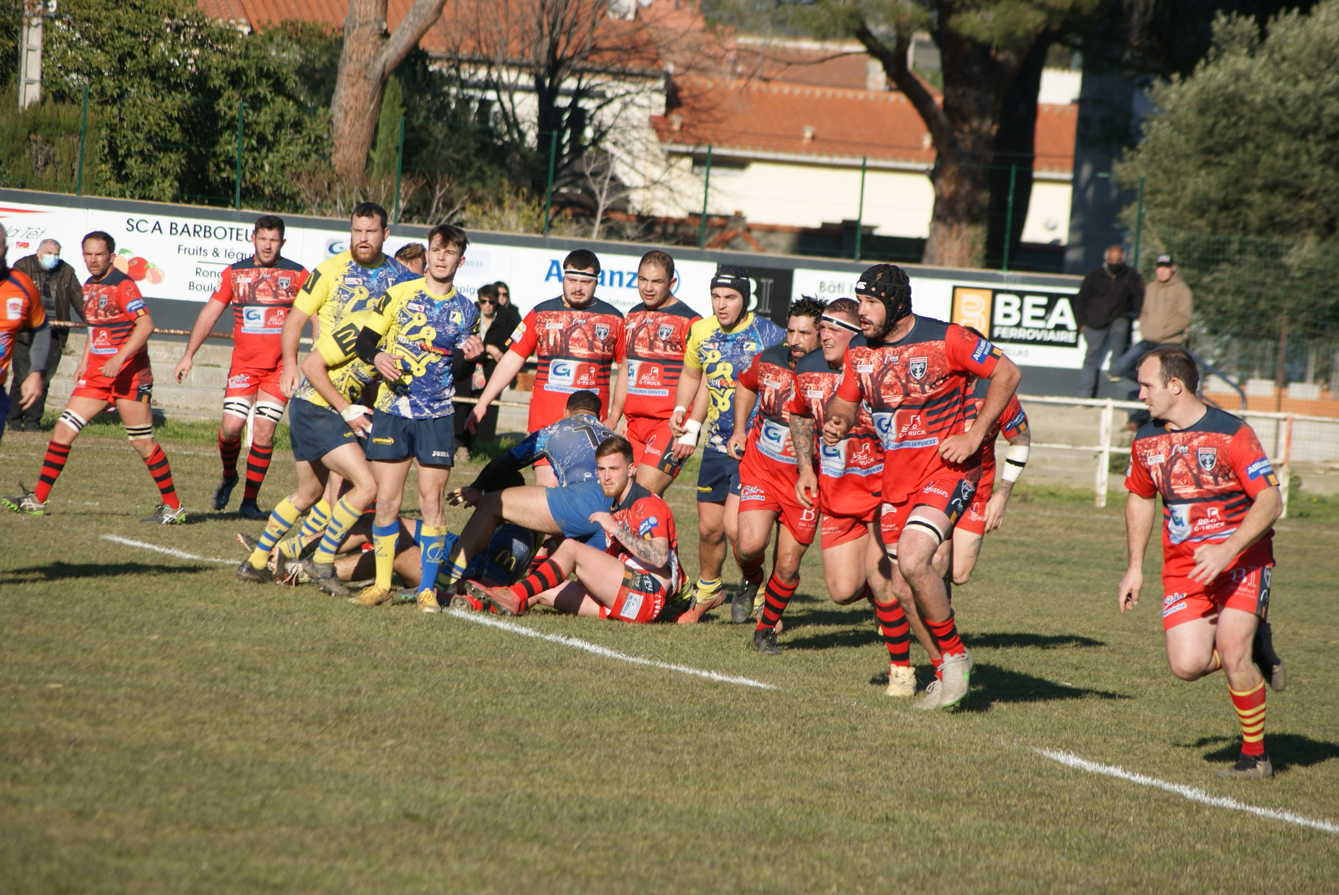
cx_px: 670
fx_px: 8375
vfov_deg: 6.1
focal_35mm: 225
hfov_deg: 9.1
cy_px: 448
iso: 100
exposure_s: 1/640
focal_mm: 150
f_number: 5.6
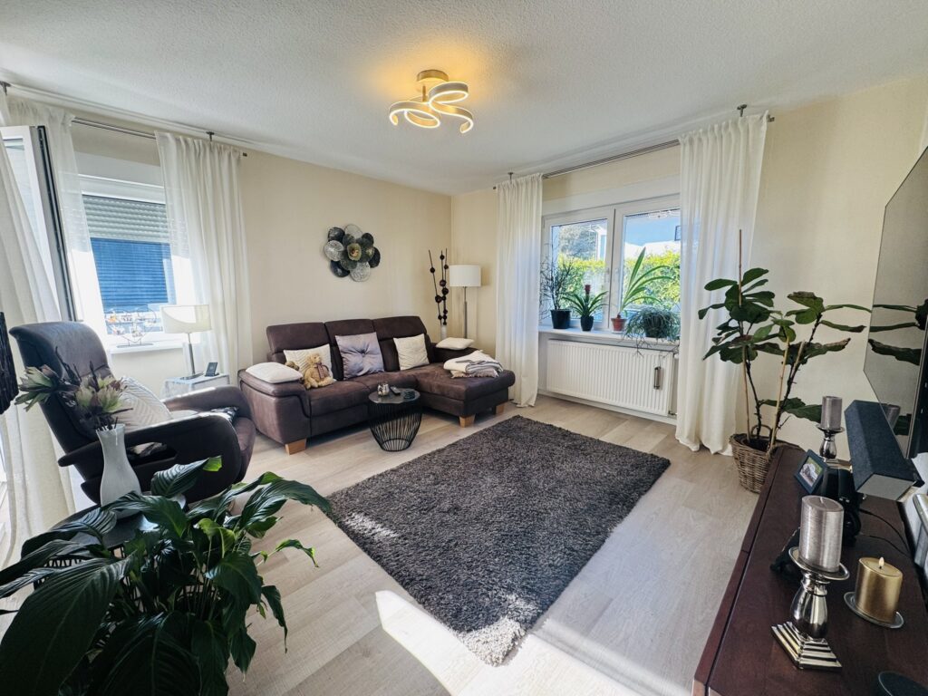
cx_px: 464
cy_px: 348
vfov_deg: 85.7
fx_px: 375
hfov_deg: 102.1
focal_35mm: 14
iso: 100
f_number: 2.2
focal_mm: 2.22
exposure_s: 1/100
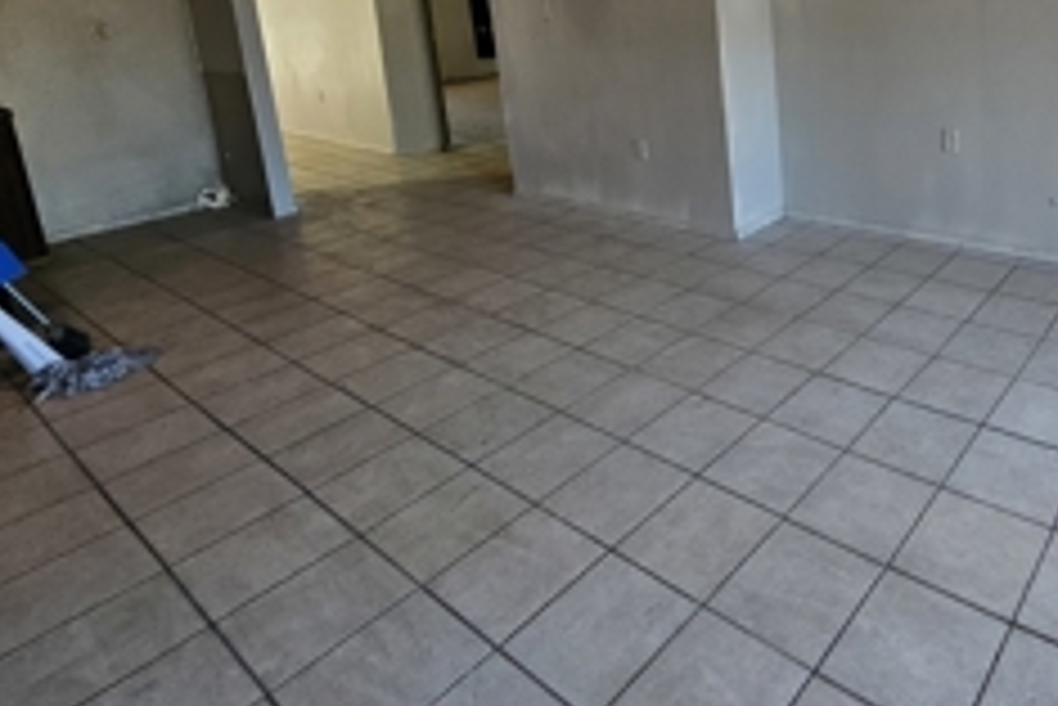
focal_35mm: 23
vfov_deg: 51.4
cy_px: 130
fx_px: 676
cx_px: 824
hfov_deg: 69.7
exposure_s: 1/60
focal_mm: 1.7
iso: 200
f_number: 2.2
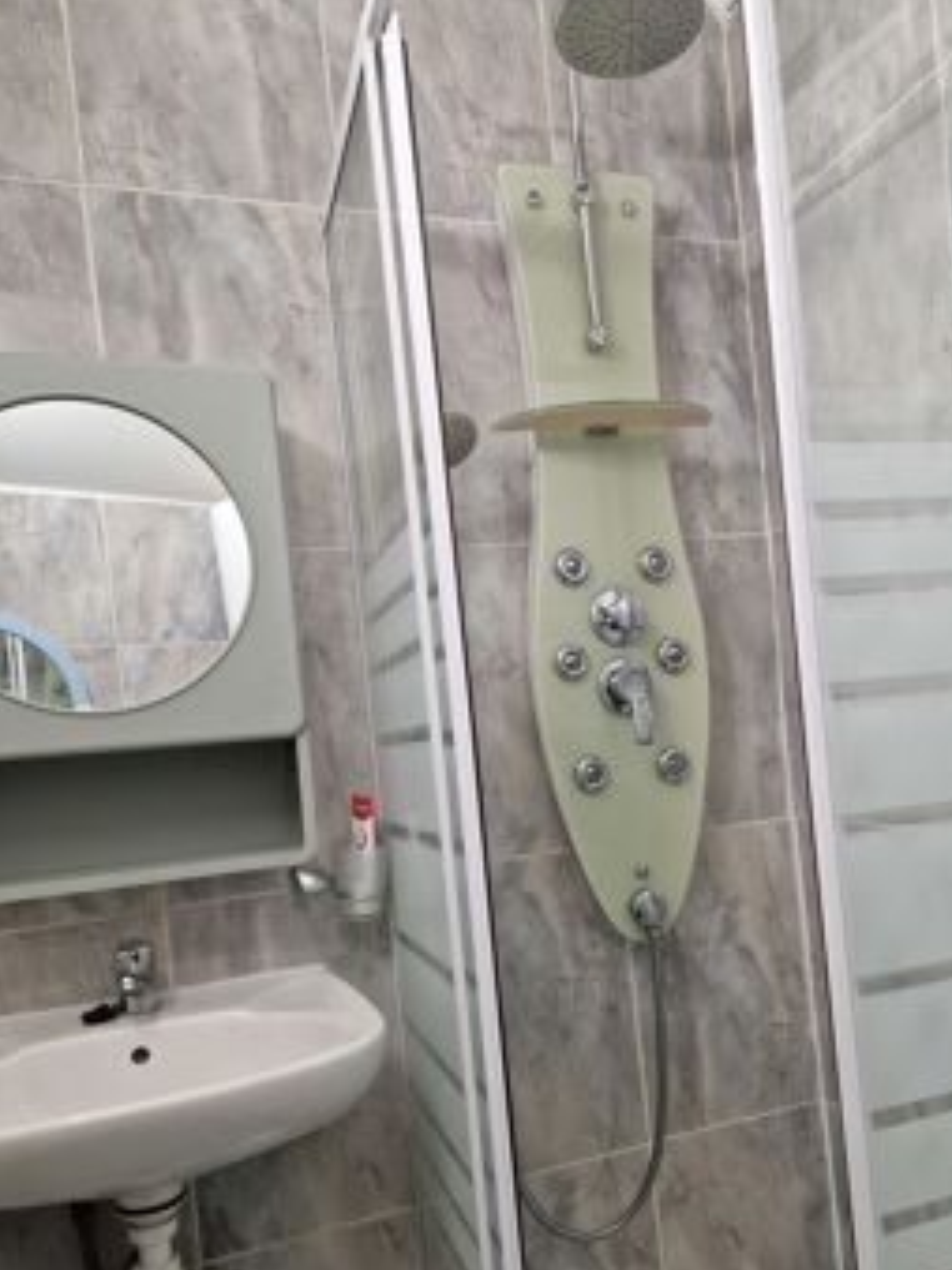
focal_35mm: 29
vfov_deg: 61.1
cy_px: 762
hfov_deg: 47.8
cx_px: 588
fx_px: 1064
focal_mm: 5.4
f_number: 1.8
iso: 100
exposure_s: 1/100
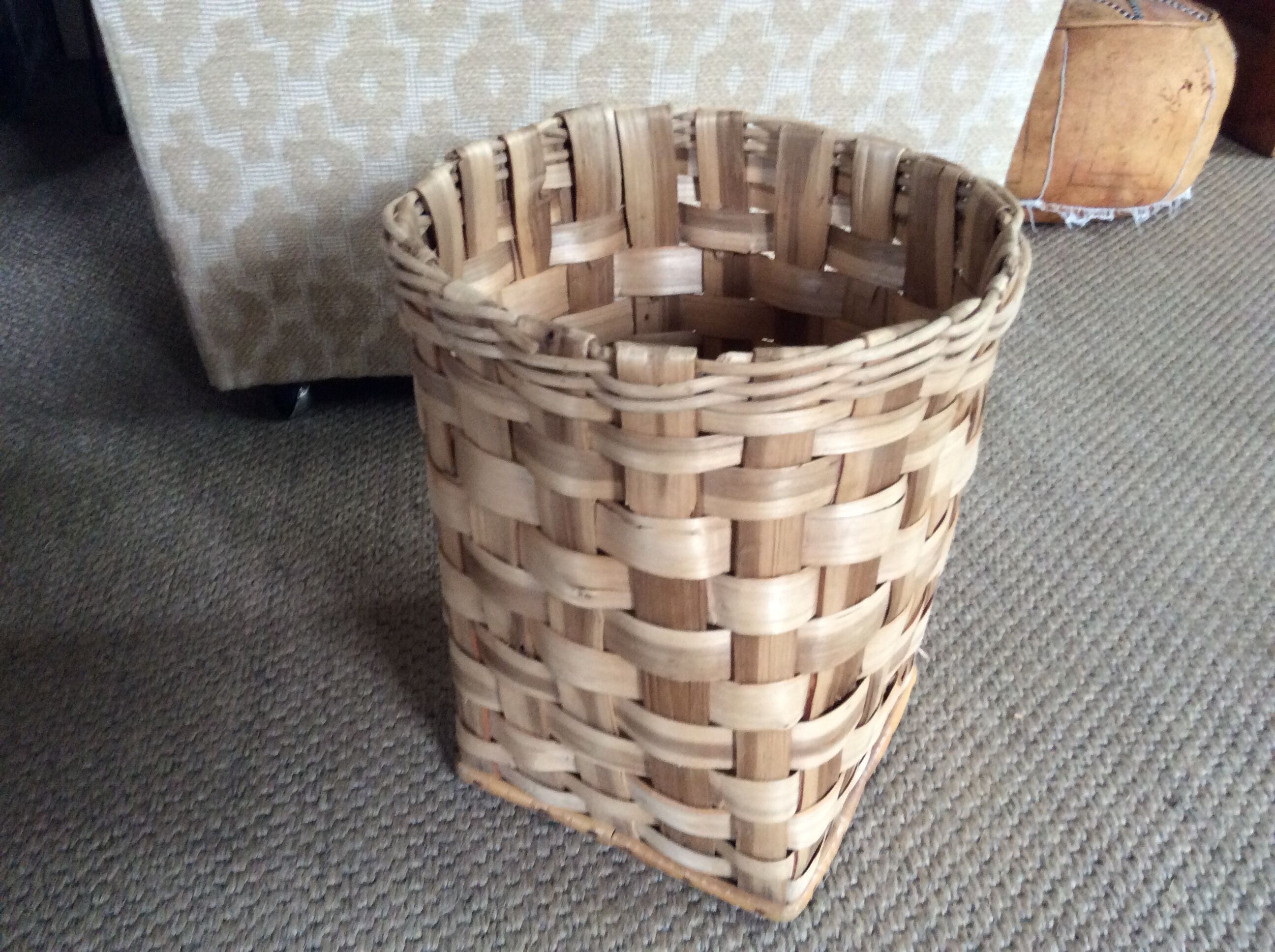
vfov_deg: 44.1
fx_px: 1177
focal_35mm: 32
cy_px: 476
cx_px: 638
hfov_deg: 56.9
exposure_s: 1/25
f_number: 2.4
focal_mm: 3.3
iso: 160
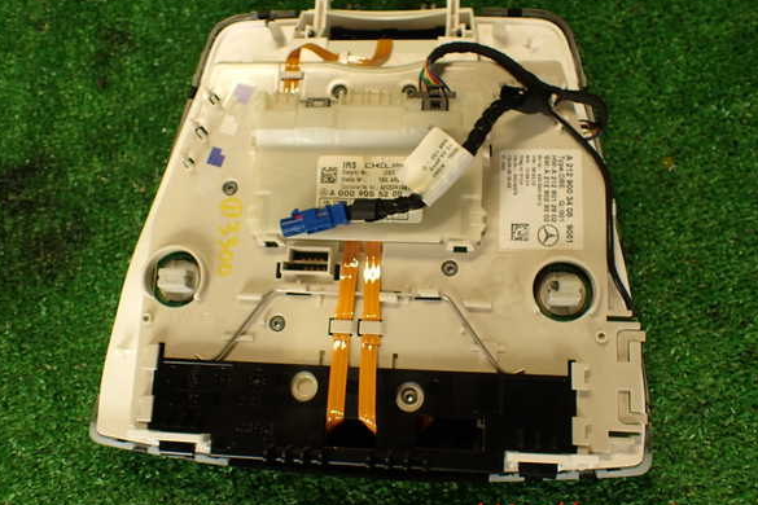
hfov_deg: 58.7
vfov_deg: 41.1
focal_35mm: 32
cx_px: 382
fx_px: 674
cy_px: 241
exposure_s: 1/60
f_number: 2.3
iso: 160
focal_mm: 5.4
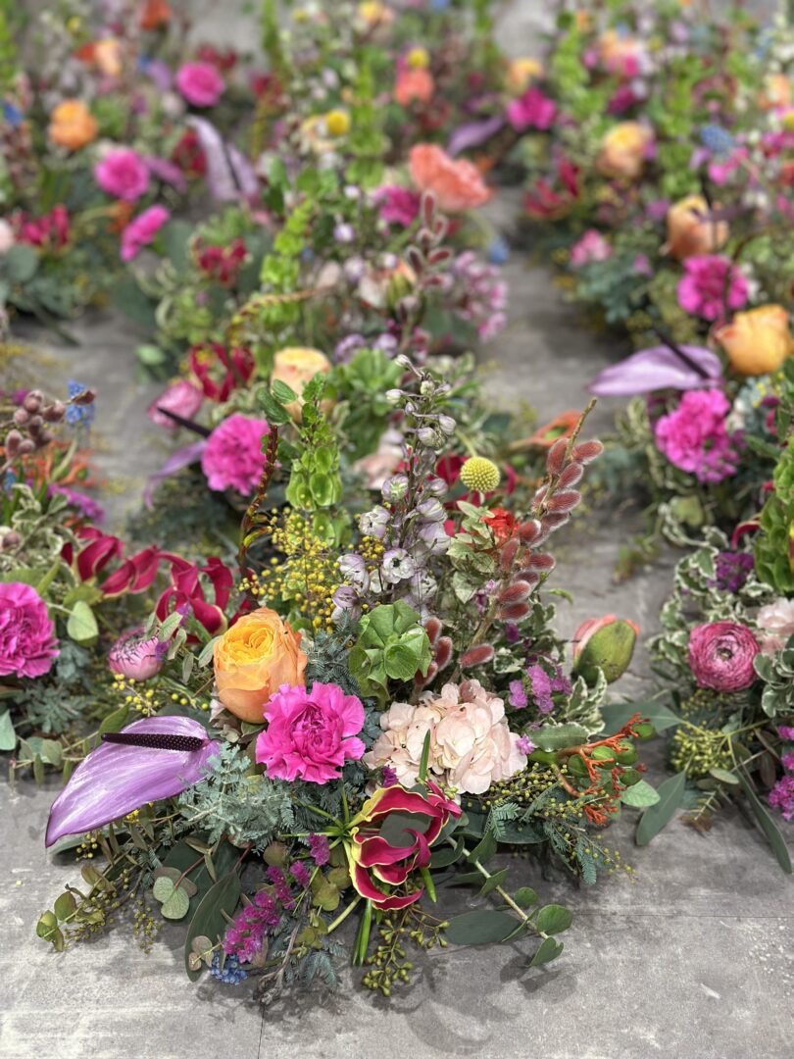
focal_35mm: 48
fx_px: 1468
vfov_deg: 39.7
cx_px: 397
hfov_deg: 30.3
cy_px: 530
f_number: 1.78
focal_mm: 6.86
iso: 125
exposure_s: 1/100
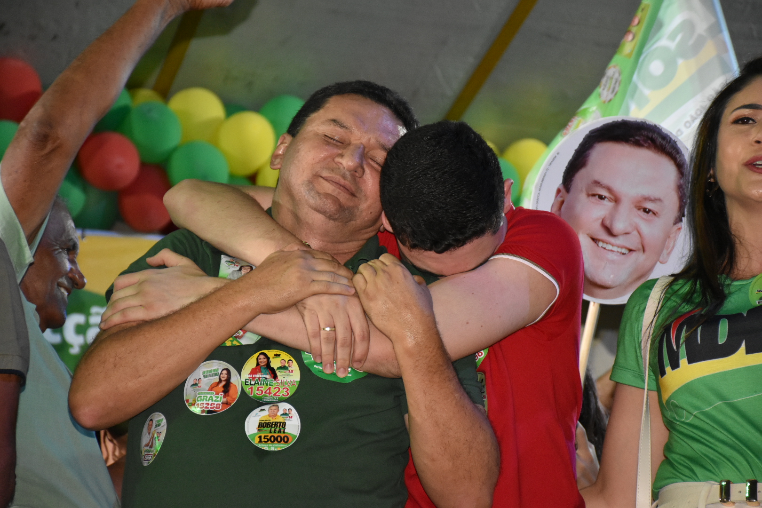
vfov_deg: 10.2
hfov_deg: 15.2
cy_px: 254
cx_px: 381
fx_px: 2857
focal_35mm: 135
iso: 2500
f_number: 5.6
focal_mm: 90
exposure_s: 1/100
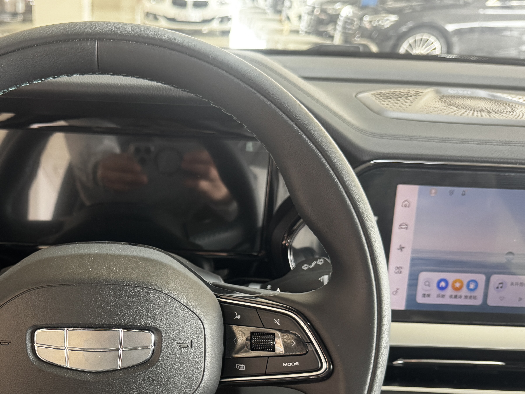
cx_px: 139
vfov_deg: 36.7
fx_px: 576
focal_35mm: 38
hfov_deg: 47.4
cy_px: 304
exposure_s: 1/49
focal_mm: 6.76
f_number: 1.78
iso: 320
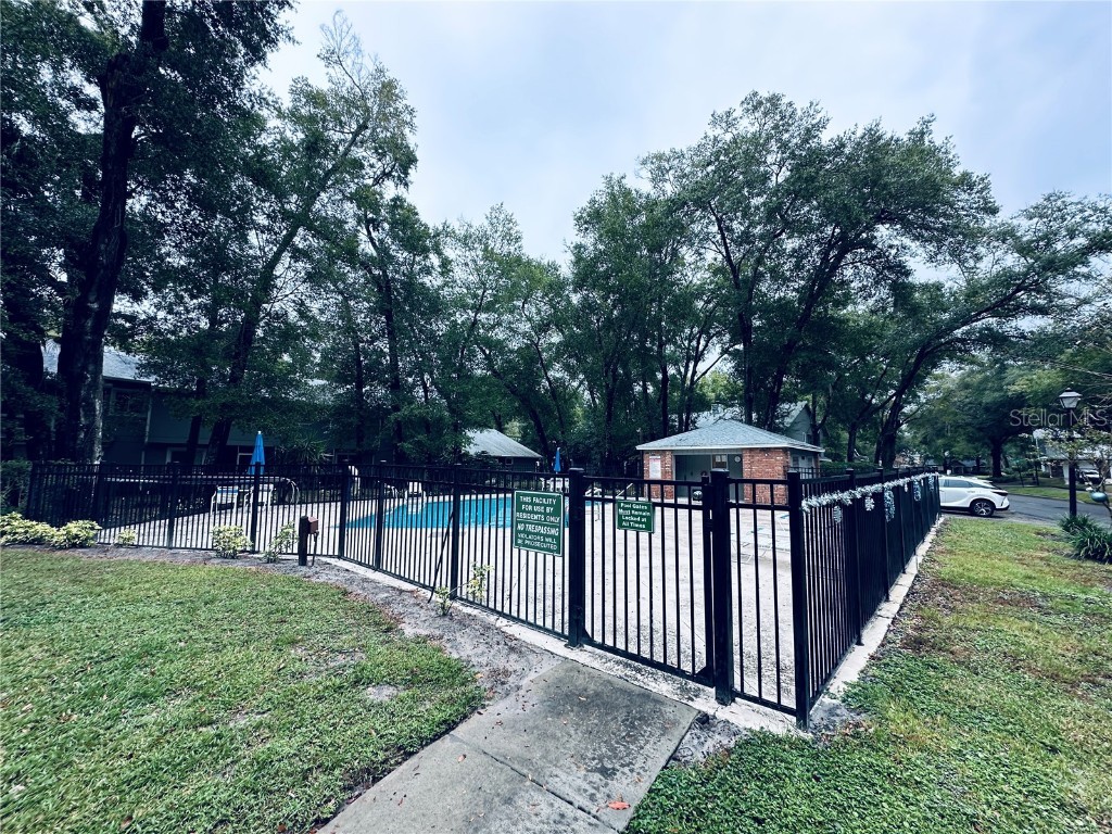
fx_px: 450
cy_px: 417
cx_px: 556
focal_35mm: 14
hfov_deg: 102.1
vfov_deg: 85.7
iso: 40
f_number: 2.2
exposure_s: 1/238
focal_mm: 2.22
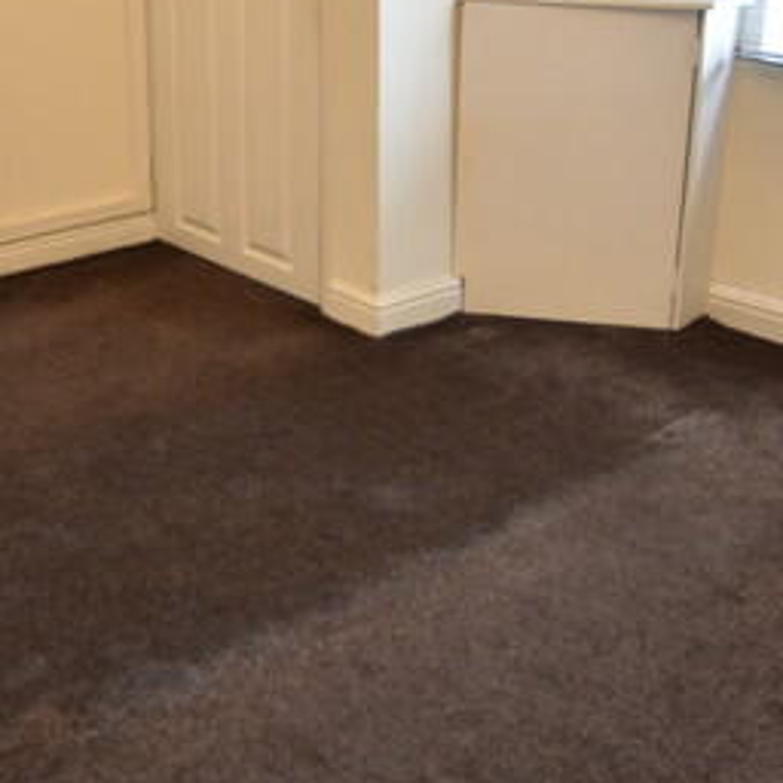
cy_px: 271
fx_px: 1305
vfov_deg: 33.1
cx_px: 196
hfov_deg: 32.8
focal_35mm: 51
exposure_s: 1/5
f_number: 3.5
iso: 100
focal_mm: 10
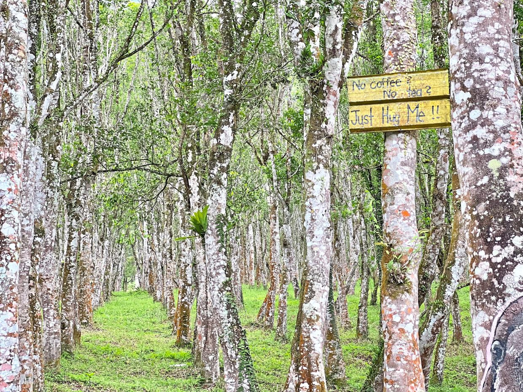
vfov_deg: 19.1
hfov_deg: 25.3
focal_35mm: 77
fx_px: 1163
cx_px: 262
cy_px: 196
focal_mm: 9
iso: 200
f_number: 2.8
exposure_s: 1/121
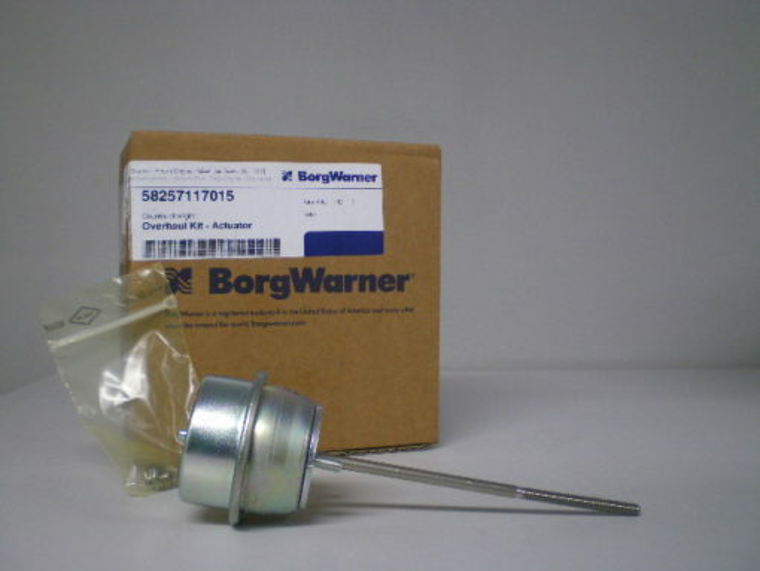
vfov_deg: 37.8
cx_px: 380
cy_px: 286
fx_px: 835
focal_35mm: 38
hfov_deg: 49.0
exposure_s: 1/30
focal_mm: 6.3
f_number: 3.1
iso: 200
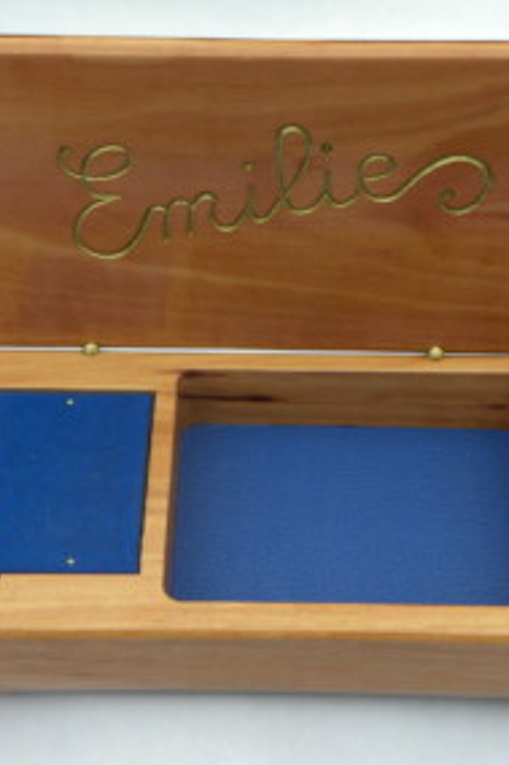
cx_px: 250
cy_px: 372
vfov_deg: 23.9
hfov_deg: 16.1
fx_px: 1805
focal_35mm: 85
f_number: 3.5
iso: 86
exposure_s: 1/64.4
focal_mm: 10.3
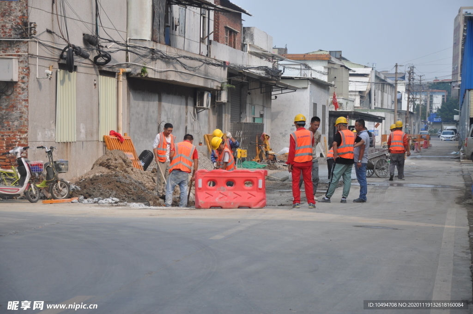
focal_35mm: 105
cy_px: 157
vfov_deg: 13.0
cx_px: 236
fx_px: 1378
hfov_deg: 19.5
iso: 200
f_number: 5.6
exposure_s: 1/500
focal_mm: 70
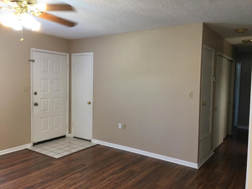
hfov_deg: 61.7
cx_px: 126
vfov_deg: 48.2
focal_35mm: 29
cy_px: 94
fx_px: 211
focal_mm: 4.15
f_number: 2.2
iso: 40
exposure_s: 1/15
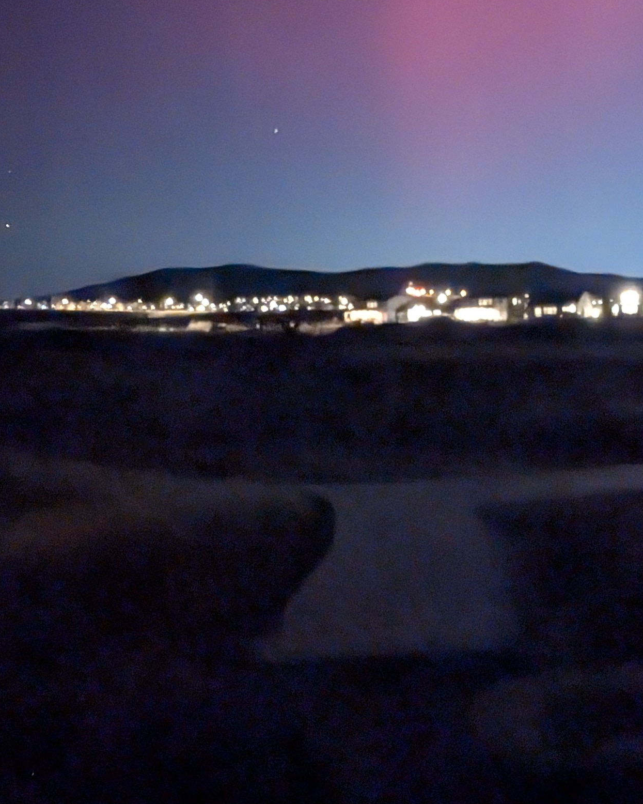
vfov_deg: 42.5
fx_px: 975
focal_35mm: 41
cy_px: 146
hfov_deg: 33.6
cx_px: 631
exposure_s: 1/2.46
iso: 4314
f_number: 2.2
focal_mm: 2.35
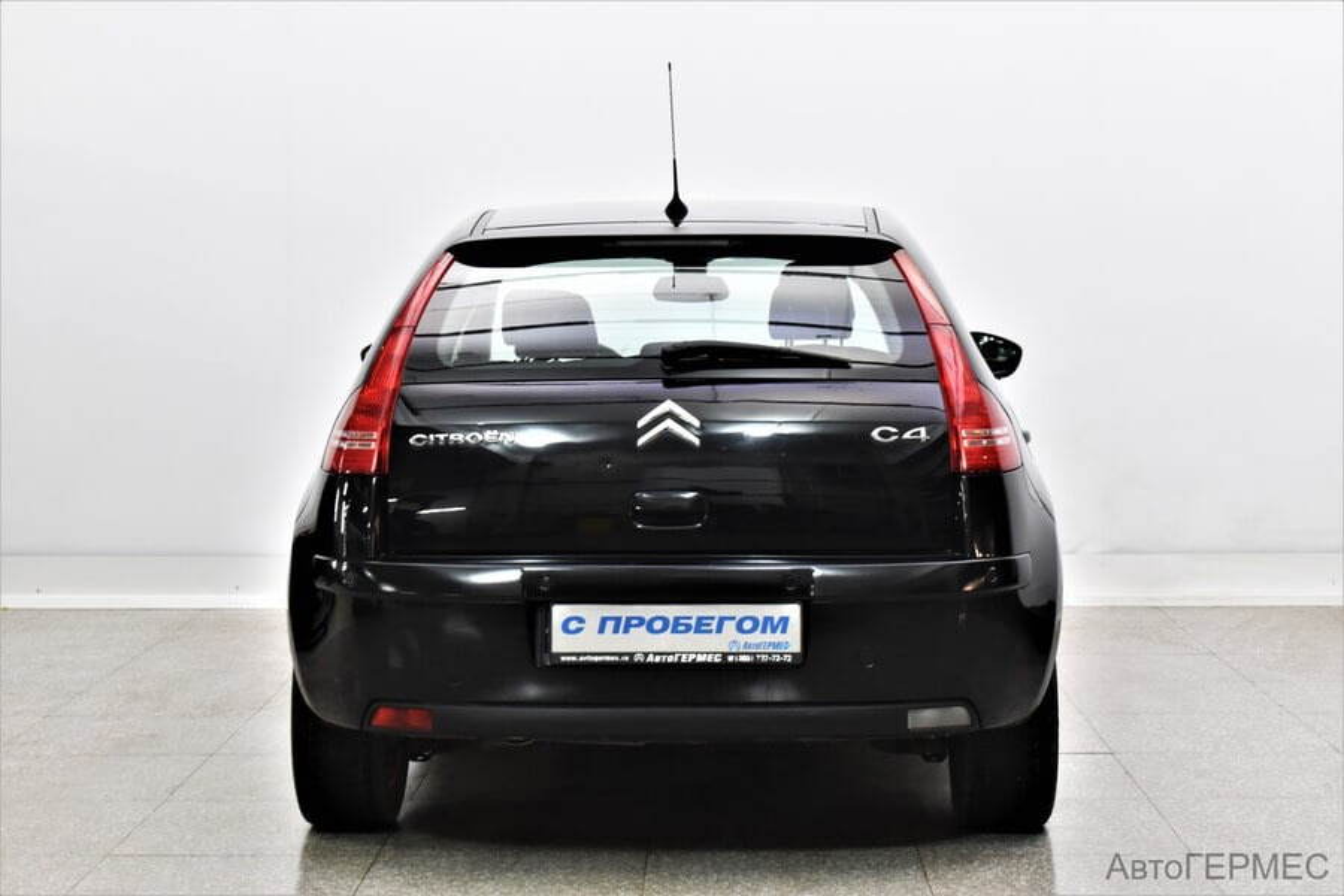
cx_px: 672
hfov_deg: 29.2
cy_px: 448
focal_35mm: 69
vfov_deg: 19.7
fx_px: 2576
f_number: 9
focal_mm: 46
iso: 800
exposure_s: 1/15
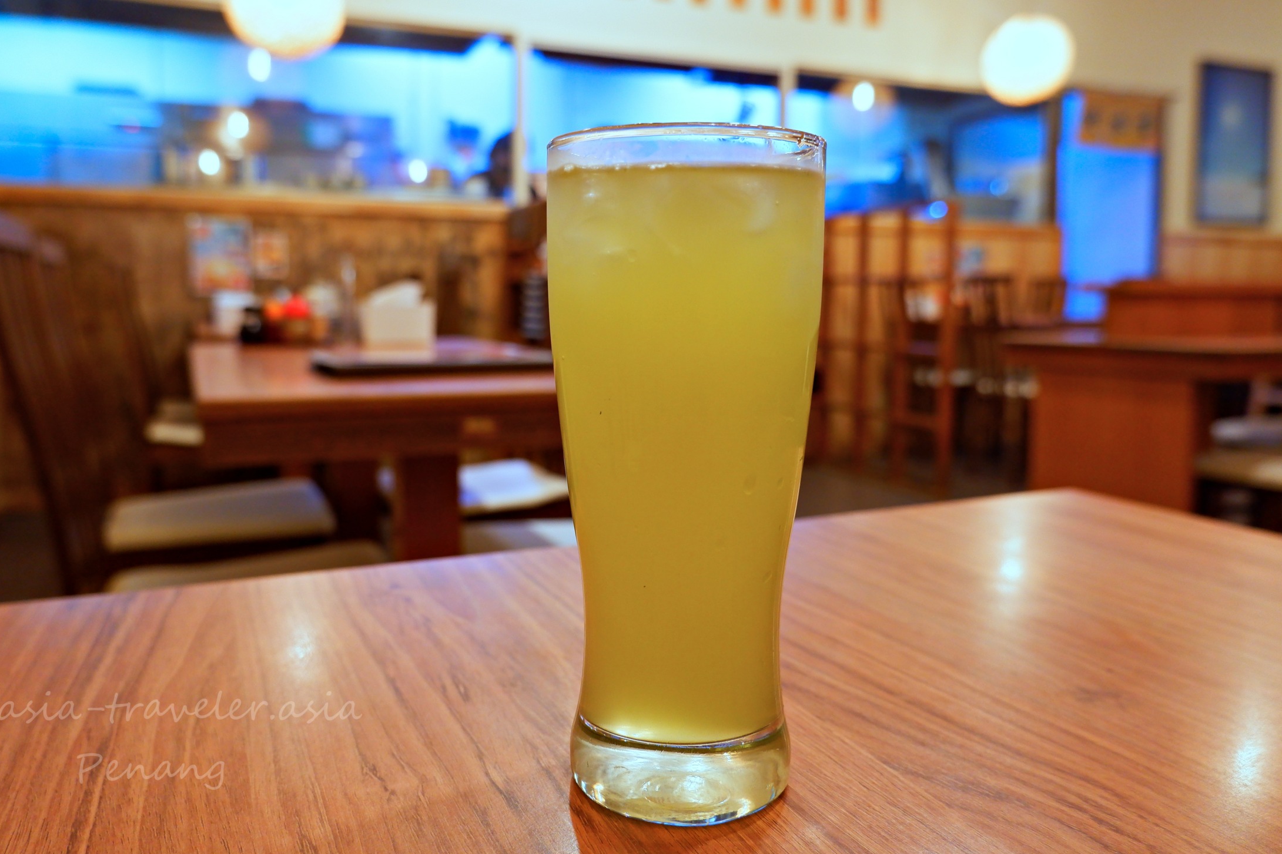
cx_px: 615
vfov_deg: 47.8
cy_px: 370
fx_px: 961
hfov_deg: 67.4
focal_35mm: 27
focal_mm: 15
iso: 1000
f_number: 3.5
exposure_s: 1/34
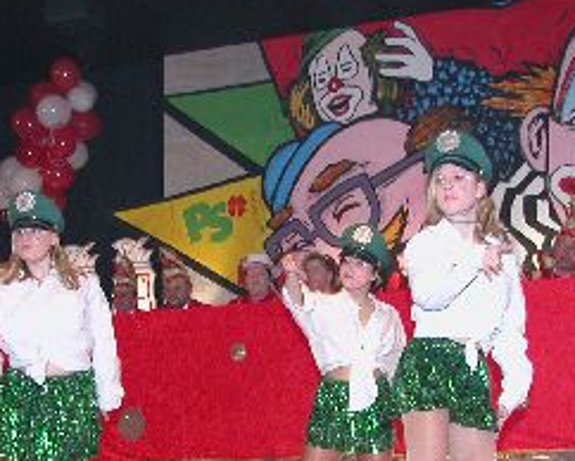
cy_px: 392
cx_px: 245
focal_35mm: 88
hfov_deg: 21.7
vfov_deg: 17.3
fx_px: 1499
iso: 200
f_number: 2.9
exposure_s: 1/60
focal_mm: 10
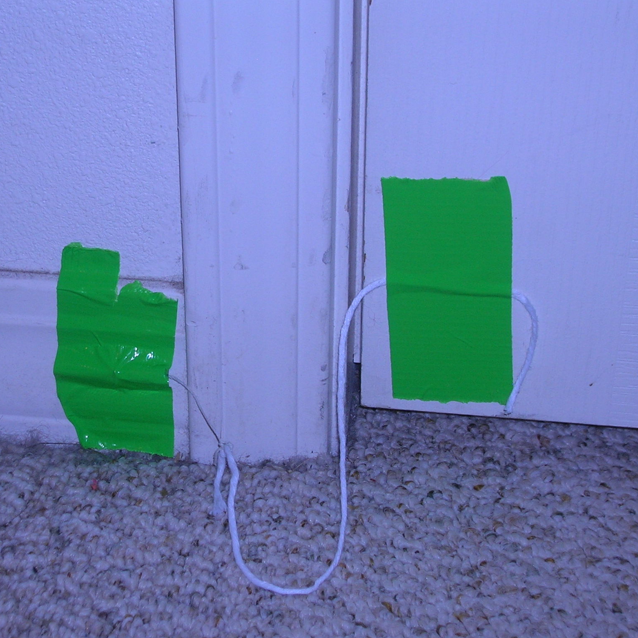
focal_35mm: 87
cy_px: 302
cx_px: 237
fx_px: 1814
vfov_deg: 19.9
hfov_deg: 19.9
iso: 50
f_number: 3.5
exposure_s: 1/60.1
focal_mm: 9.7
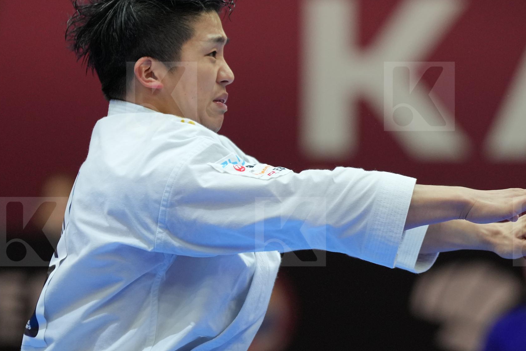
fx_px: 6487
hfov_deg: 4.6
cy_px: 97
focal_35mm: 444
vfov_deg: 3.1
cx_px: 291
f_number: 2.8
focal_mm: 200
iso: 1600
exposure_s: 1/1250
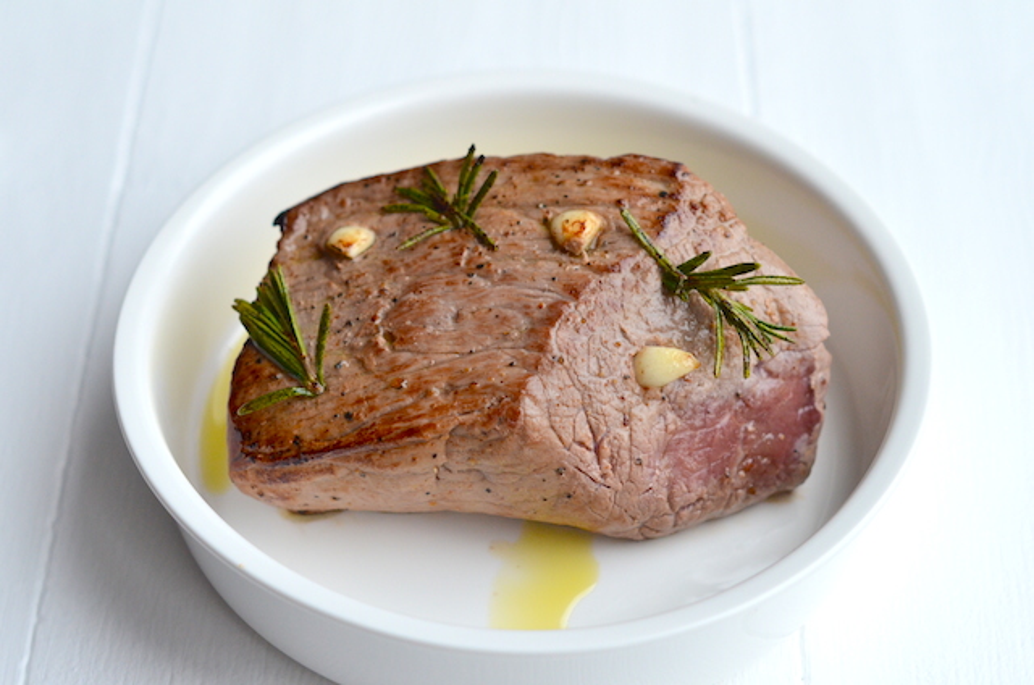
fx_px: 2150
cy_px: 342
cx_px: 517
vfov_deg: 18.1
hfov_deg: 27.0
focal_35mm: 75
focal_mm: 50
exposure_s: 1/640
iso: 1000
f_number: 2.8
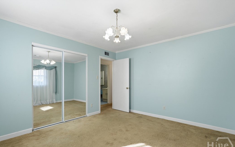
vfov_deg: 67.9
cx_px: 114
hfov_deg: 94.3
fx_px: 109
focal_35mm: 17
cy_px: 81
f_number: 9
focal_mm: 16
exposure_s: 1/320
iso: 320
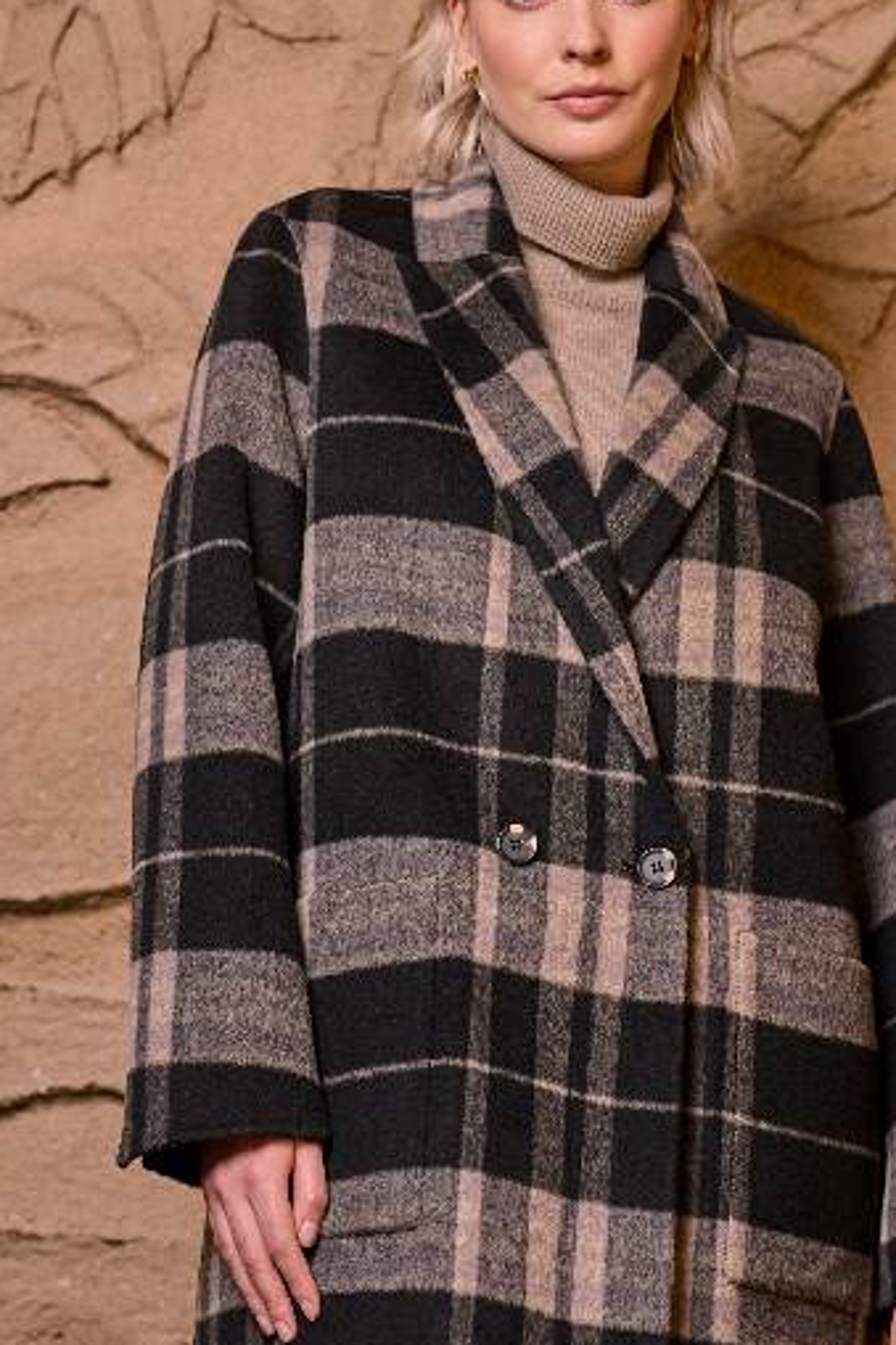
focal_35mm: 117
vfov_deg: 17.5
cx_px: 420
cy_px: 639
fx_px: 4371
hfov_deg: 11.7
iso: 800
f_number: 4
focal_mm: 85
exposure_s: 1/160
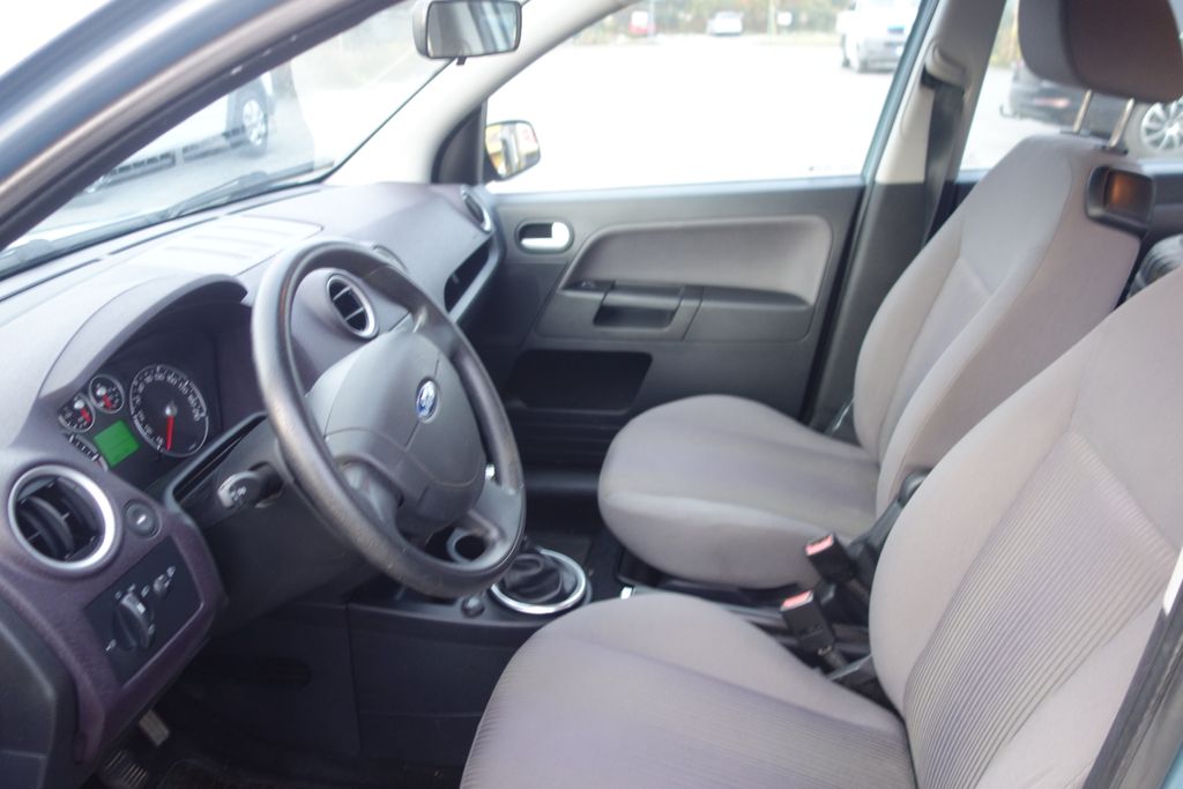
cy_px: 394
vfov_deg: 46.4
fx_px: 920
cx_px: 592
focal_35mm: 28
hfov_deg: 65.5
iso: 200
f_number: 1.8
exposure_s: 1/30
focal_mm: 10.4
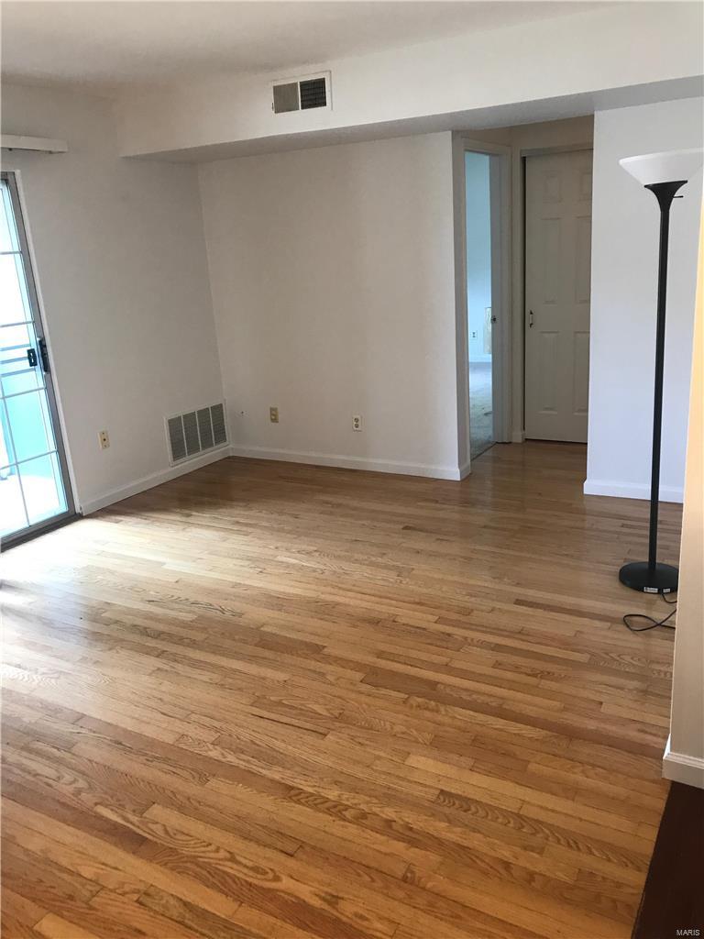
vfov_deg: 63.4
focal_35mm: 28
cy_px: 470
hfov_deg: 49.7
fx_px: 759
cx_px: 352
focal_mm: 3.99
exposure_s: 1/24
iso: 32
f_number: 1.8
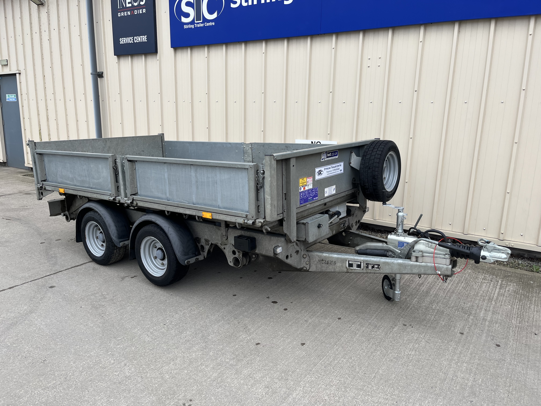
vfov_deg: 53.1
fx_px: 406
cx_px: 270
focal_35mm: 26
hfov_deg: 67.3
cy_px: 203
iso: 50
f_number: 1.6
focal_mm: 5.1
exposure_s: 1/727
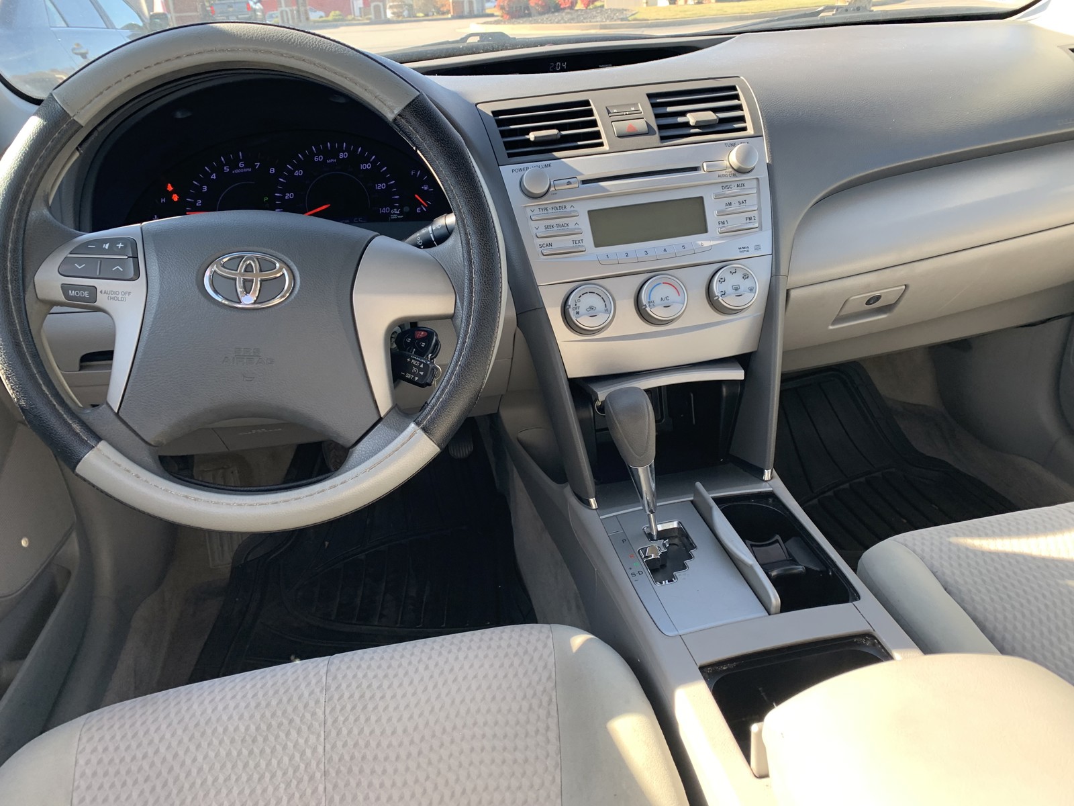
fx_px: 807
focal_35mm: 26
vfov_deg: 53.1
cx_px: 537
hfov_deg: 67.3
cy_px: 403
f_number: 1.8
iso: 32
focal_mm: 4.25
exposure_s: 1/122
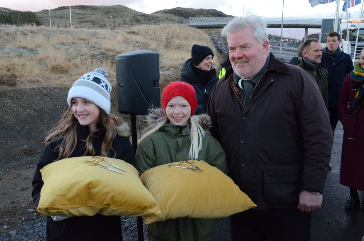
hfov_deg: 51.4
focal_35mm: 38
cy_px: 120
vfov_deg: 35.3
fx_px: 378
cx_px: 182
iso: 2500
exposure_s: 1/80
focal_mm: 25
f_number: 11
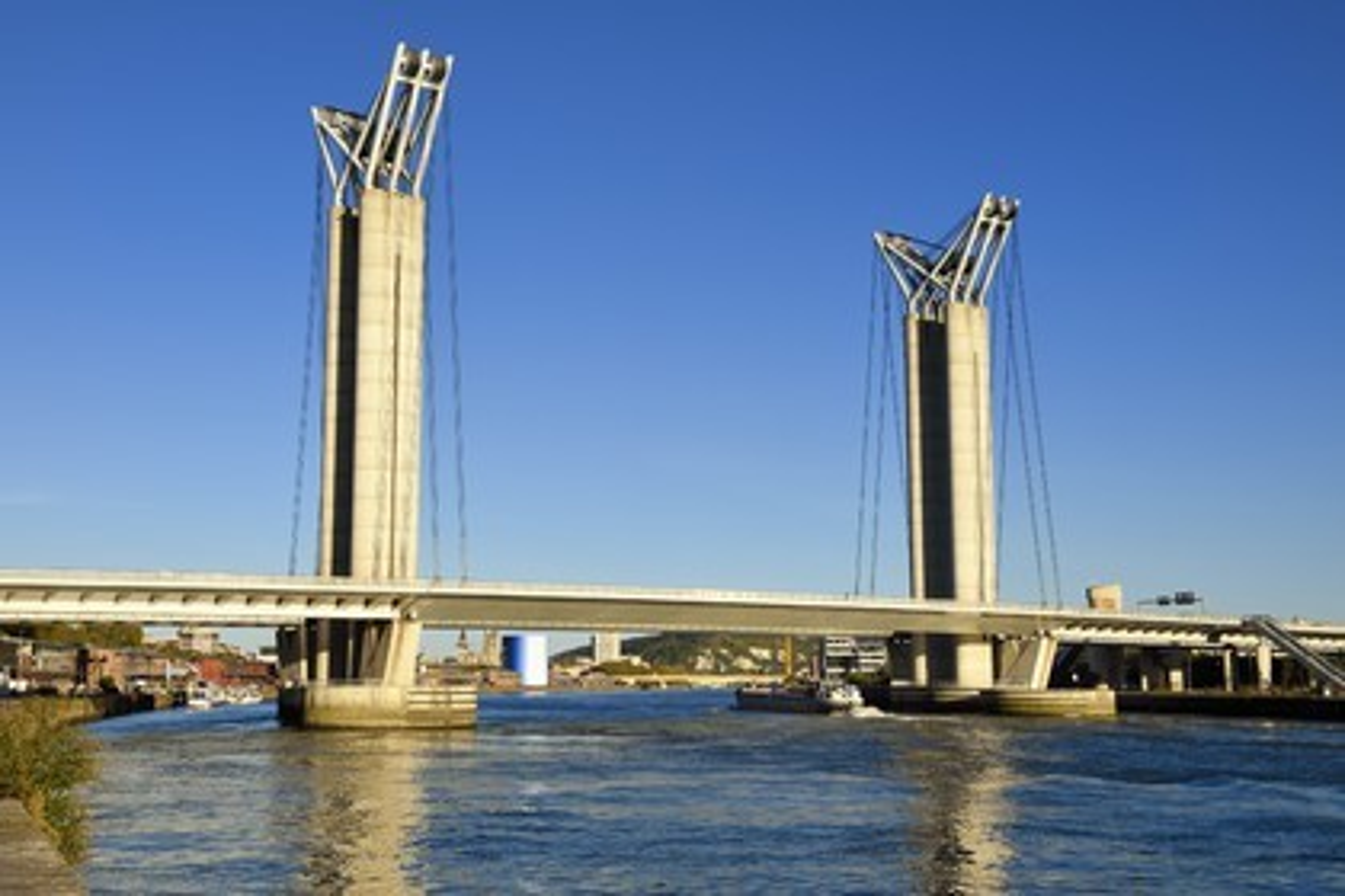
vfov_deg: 30.5
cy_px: 448
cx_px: 672
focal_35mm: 44
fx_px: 1644
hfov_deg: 44.5
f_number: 13
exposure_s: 1/320
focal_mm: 44
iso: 200
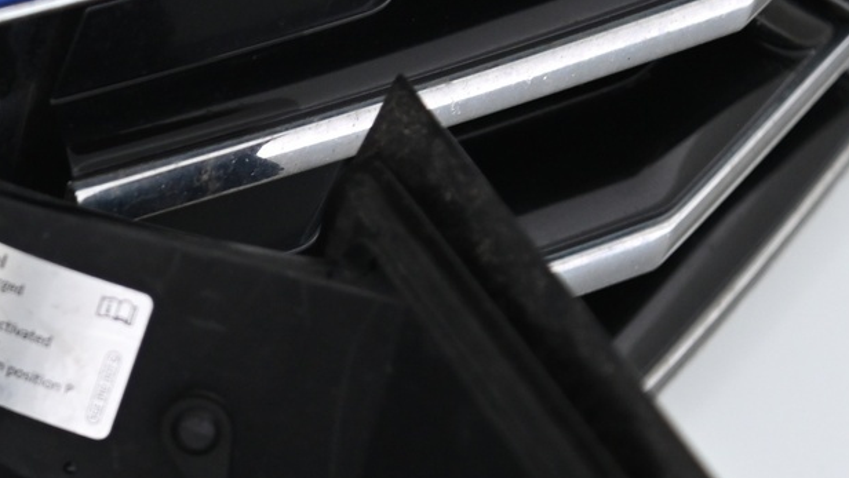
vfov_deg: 7.5
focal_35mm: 160
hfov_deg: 13.0
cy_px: 537
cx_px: -218
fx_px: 3603
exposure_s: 1/80
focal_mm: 58
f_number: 4
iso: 2000
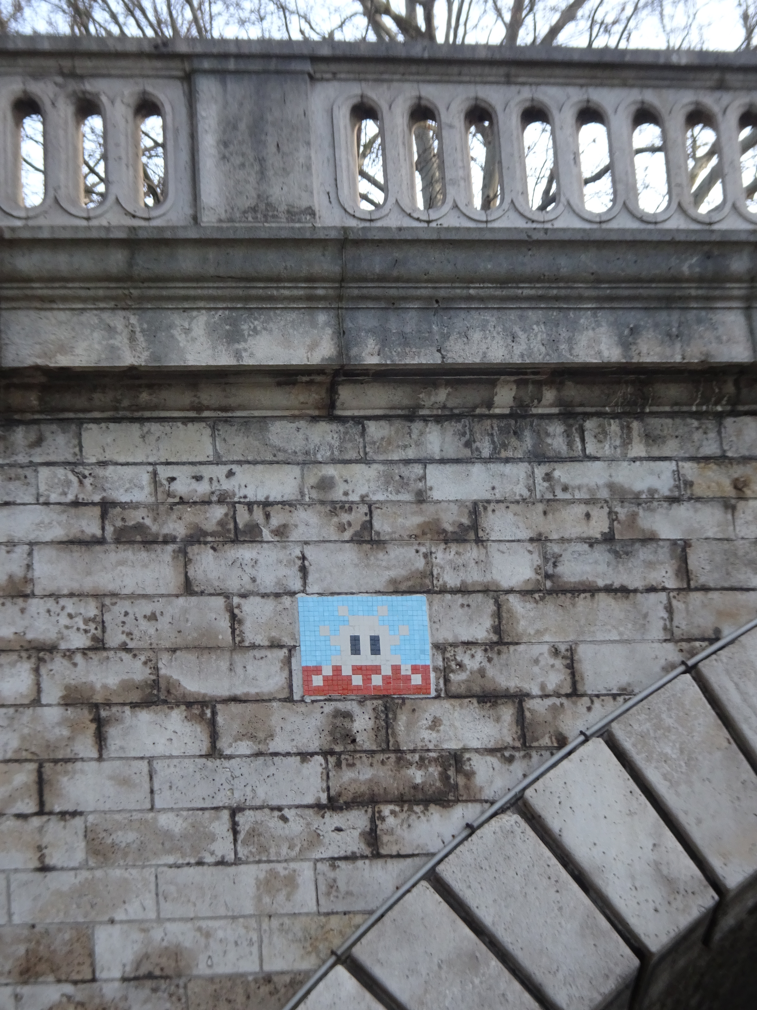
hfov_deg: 17.8
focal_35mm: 83
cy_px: 505
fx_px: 2420
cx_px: 378
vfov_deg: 23.6
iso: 250
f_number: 5
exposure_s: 1/100
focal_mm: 14.12
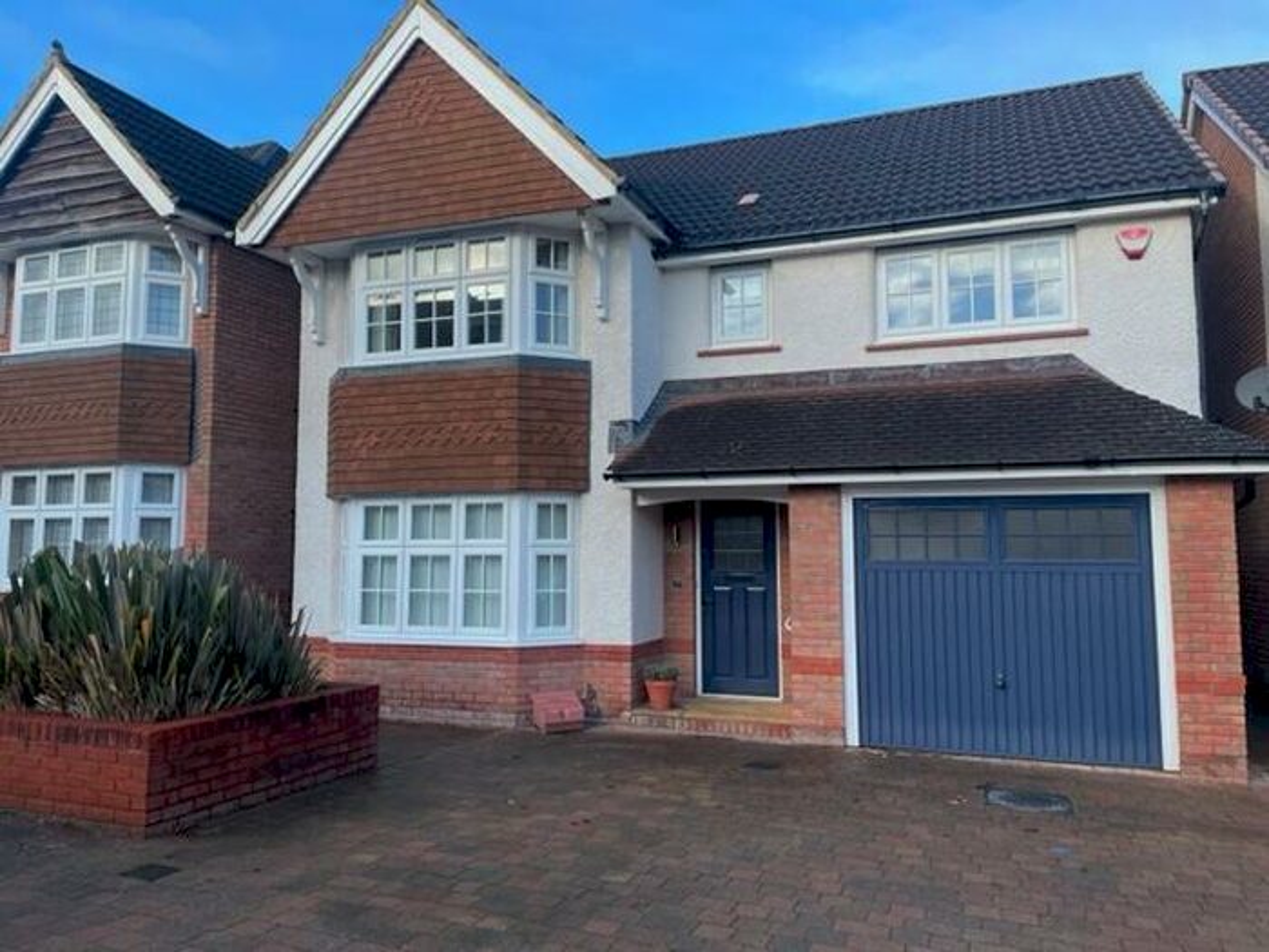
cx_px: 634
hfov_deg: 67.3
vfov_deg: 53.1
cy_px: 476
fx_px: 953
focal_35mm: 26
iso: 32
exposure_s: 1/868
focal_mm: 4.2
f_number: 1.6
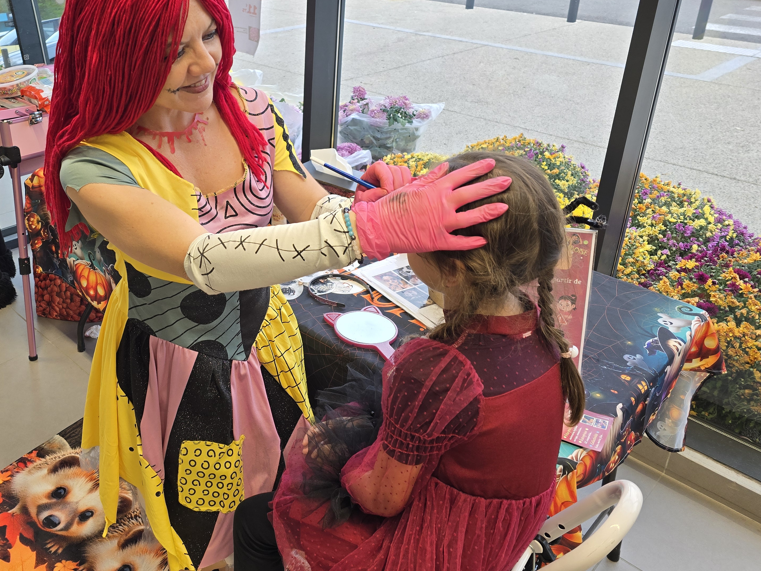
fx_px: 703
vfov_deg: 43.7
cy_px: 207
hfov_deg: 55.4
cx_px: 242
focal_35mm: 32
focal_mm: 6.3
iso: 64
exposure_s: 1/100
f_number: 1.7
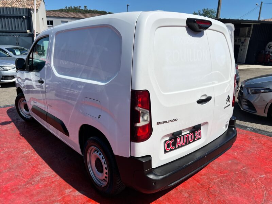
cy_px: 102
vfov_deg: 53.1
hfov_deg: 67.3
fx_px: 204
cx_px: 136
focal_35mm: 26
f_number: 1.5
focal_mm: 5.7
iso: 50
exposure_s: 1/8696
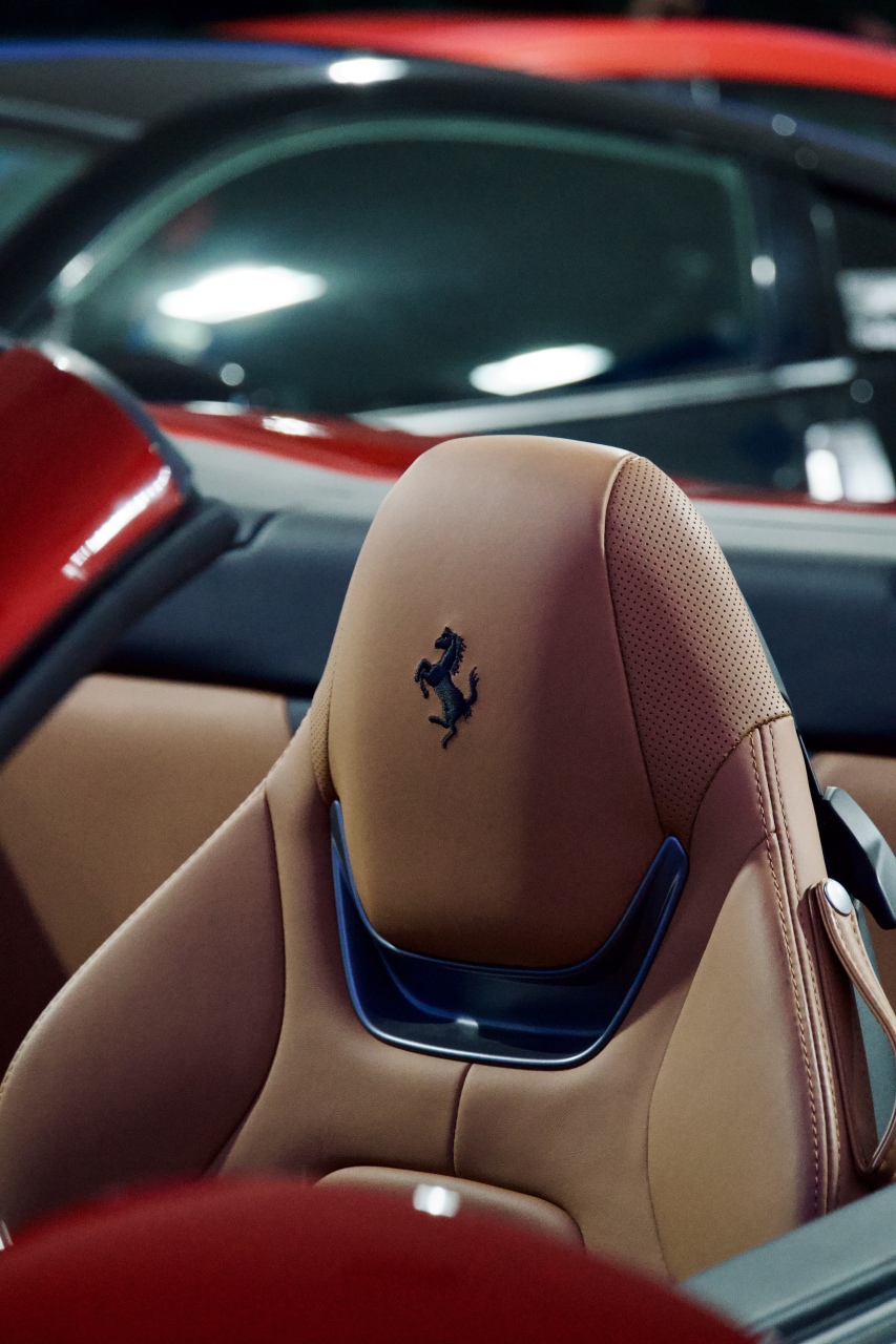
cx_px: 448
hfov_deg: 10.0
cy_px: 672
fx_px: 5097
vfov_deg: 15.0
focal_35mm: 136
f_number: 5.6
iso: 6400
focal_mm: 91
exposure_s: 1/50
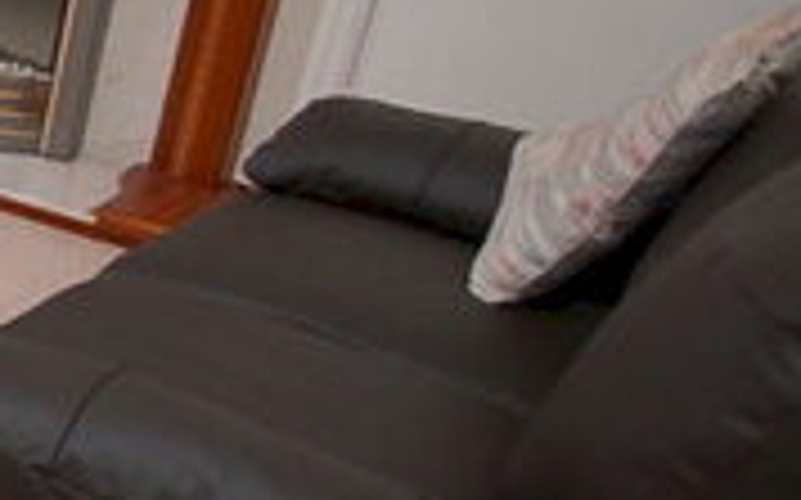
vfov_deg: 21.4
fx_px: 1309
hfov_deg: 20.6
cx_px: -711
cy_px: 104
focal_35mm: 60
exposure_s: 1/60
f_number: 4
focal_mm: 10
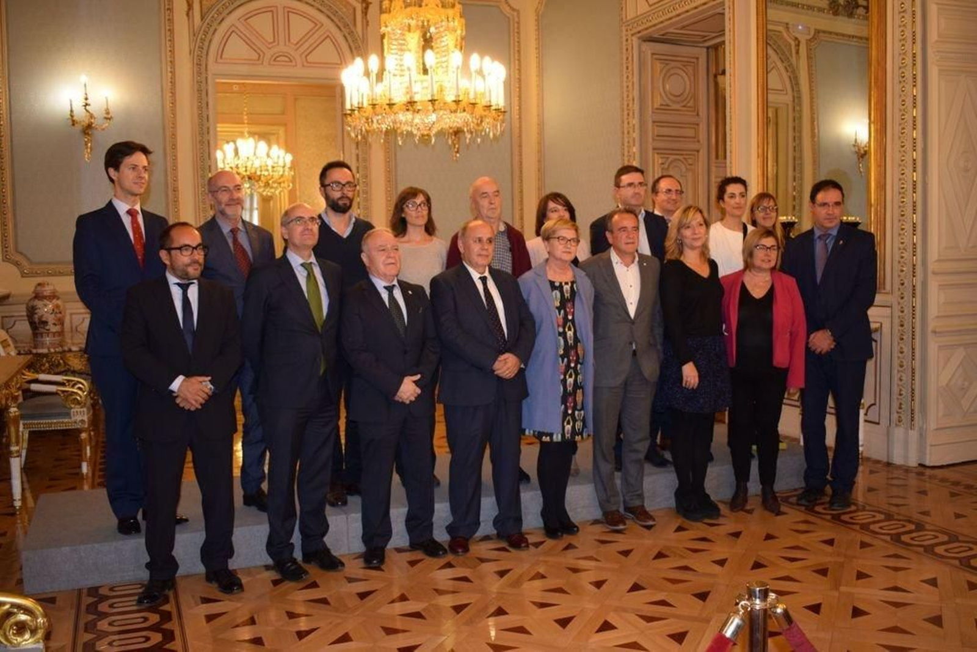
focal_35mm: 34
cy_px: 326
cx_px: 488
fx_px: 936
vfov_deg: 38.4
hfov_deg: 55.1
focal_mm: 23
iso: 1000
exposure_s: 1/60
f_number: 3.8
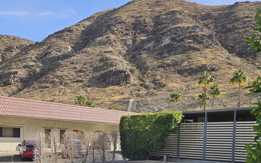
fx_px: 299
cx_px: 102
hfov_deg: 46.9
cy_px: 157
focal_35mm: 42
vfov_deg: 28.9
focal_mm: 5.4
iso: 25
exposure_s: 1/1202
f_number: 1.8
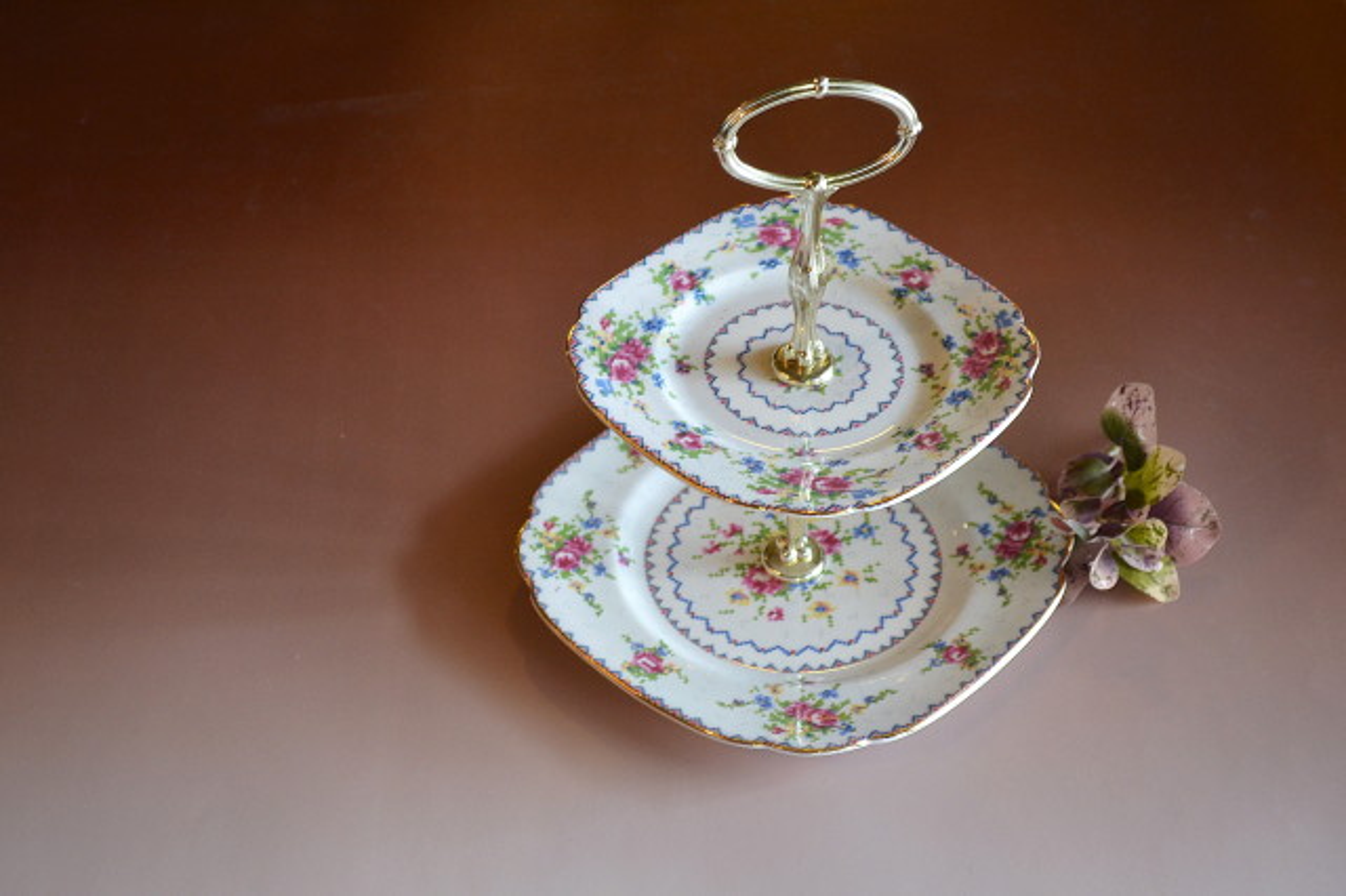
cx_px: 673
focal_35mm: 78
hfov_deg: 26.0
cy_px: 448
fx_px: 2915
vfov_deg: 17.5
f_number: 5.6
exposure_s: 1/15
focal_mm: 52
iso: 900
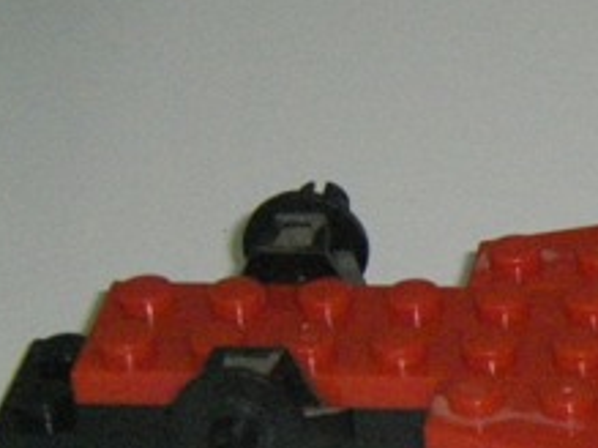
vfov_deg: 6.5
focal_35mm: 228
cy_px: 380
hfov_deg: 8.5
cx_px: 841
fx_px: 3937
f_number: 7.8
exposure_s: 1/80
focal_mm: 12.8
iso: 800
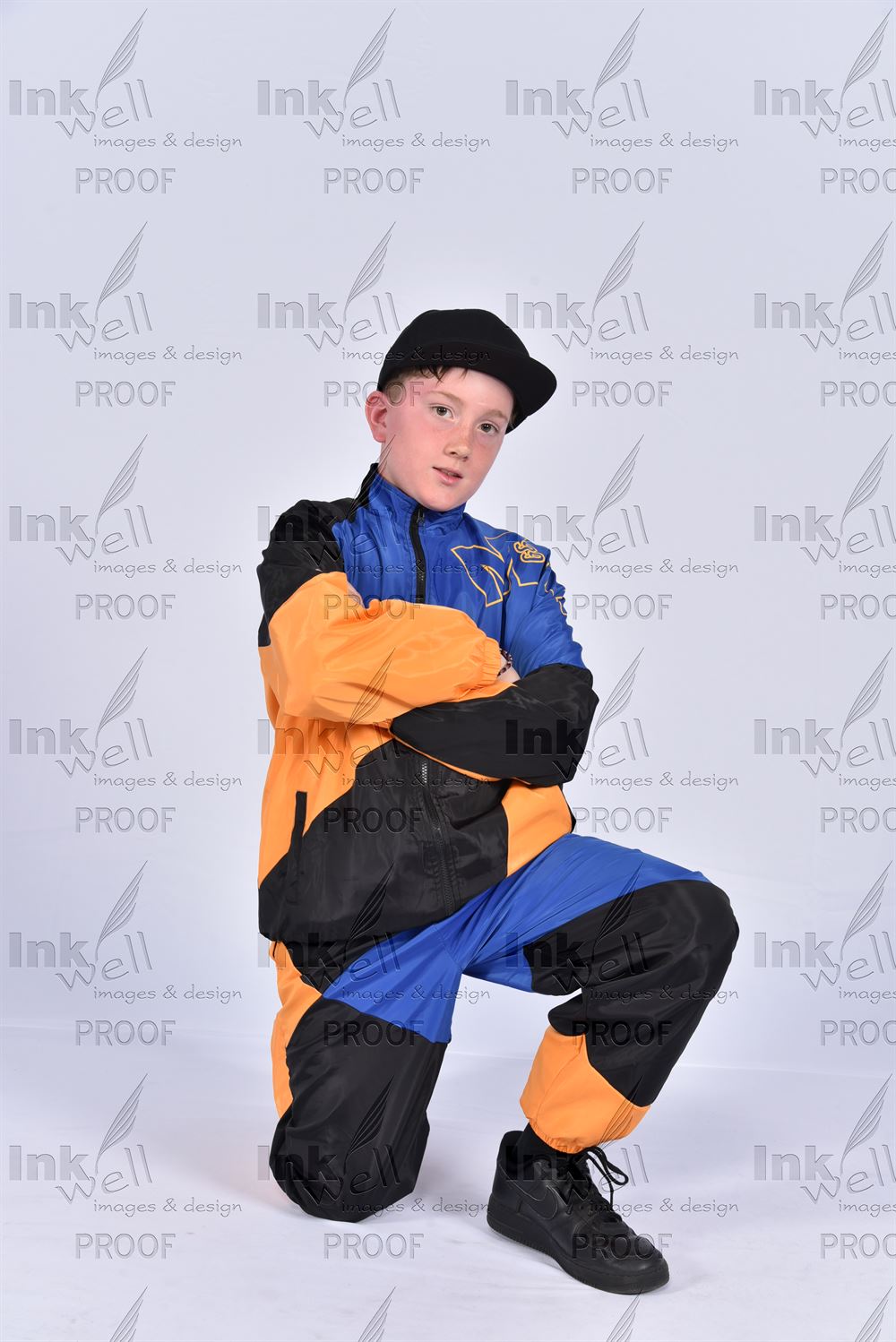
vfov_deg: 39.6
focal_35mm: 50
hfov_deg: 27.0
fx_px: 1865
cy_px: 671
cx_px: 448
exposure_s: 1/160
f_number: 7.1
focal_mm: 50
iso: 250
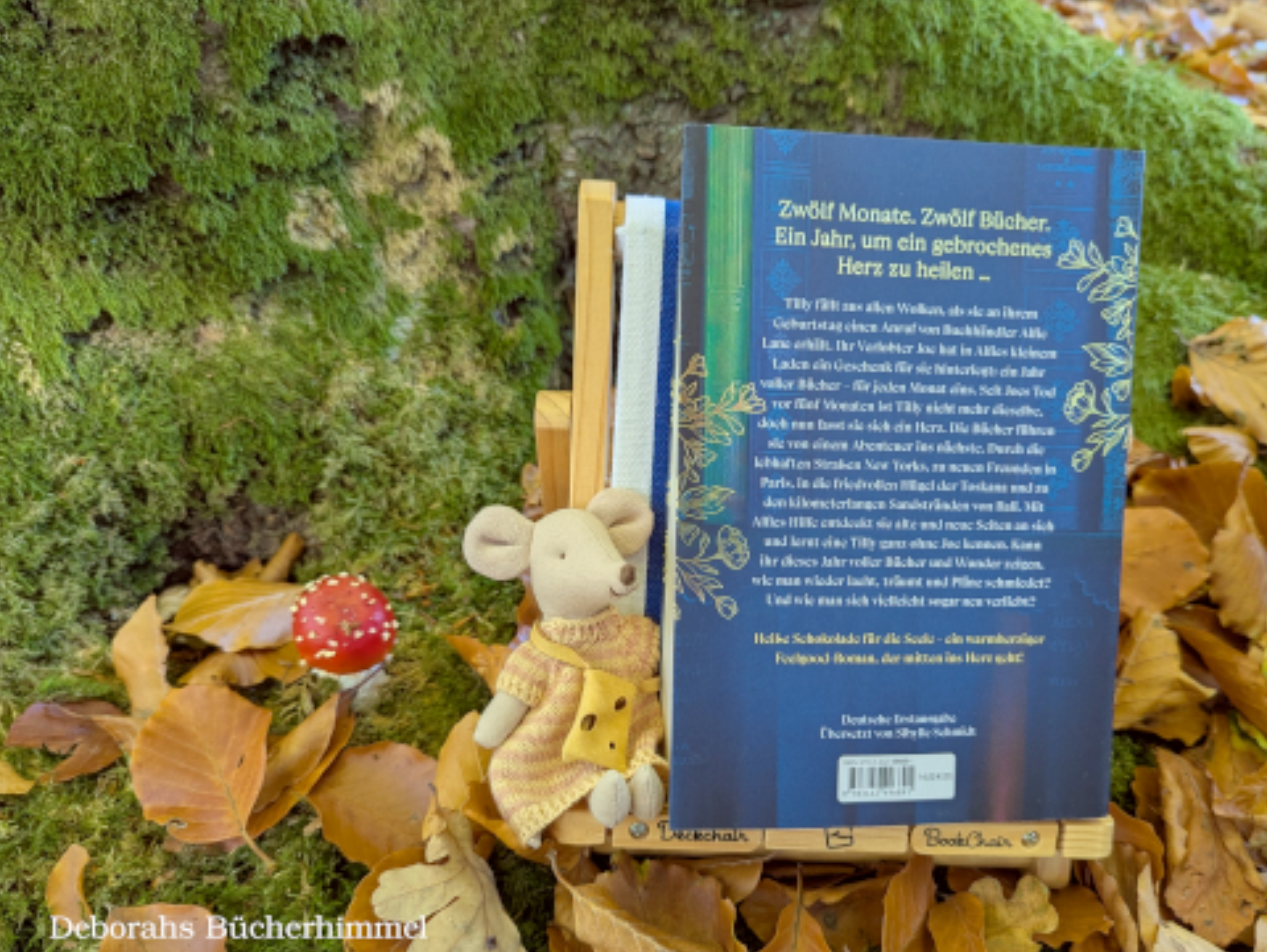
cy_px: 480
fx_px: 916
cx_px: 655
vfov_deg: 55.0
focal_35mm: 25
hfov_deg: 69.3
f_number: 1.85
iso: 145
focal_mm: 6.81
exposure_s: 1/61.1
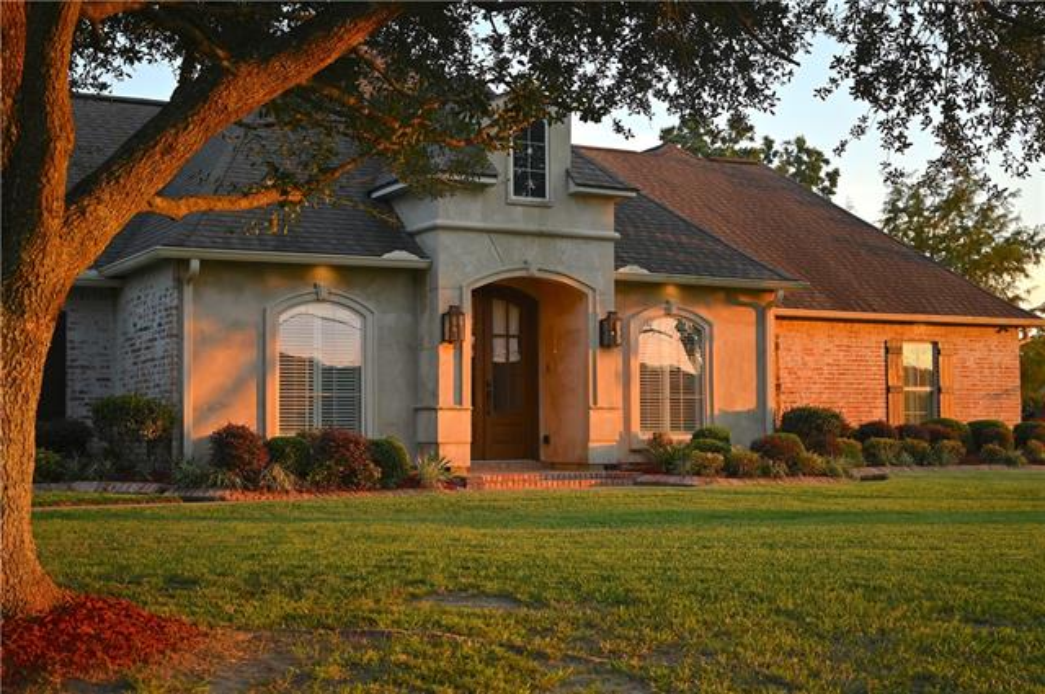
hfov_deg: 39.6
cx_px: 522
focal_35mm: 50
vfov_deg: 26.9
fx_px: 1450
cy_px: 347
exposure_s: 1/100
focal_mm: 50
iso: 200
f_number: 6.3
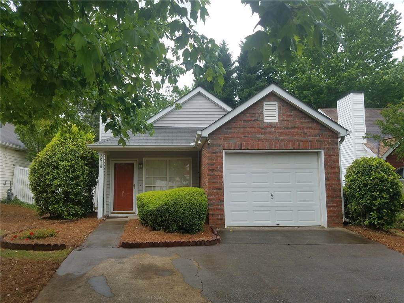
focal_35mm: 26
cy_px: 152
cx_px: 202
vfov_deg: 53.1
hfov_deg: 67.3
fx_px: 303
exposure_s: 1/391
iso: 50
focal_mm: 4.2
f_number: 1.7
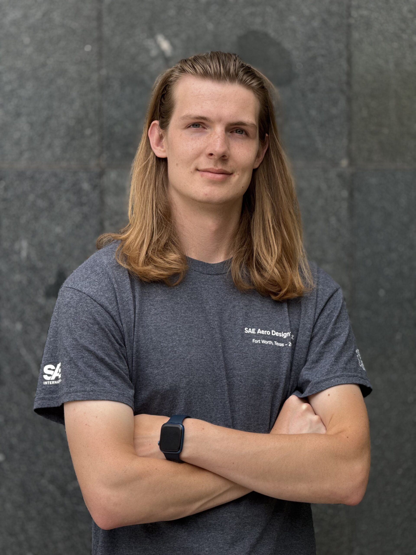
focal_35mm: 120
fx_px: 1923
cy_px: 278
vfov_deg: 16.4
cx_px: 208
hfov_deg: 12.3
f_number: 2.8
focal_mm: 15.66
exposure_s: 1/213
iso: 50
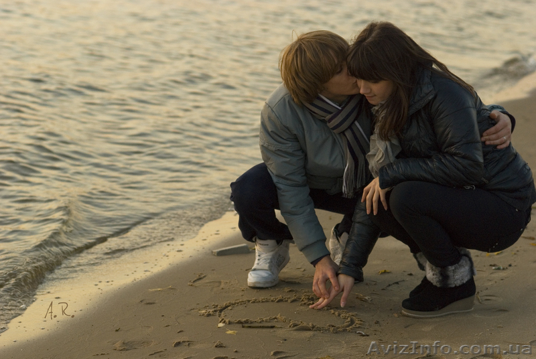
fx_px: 1901
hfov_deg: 16.0
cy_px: 180
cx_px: 268
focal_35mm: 128
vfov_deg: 10.8
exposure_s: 1/200
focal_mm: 85
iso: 250
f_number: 3.5
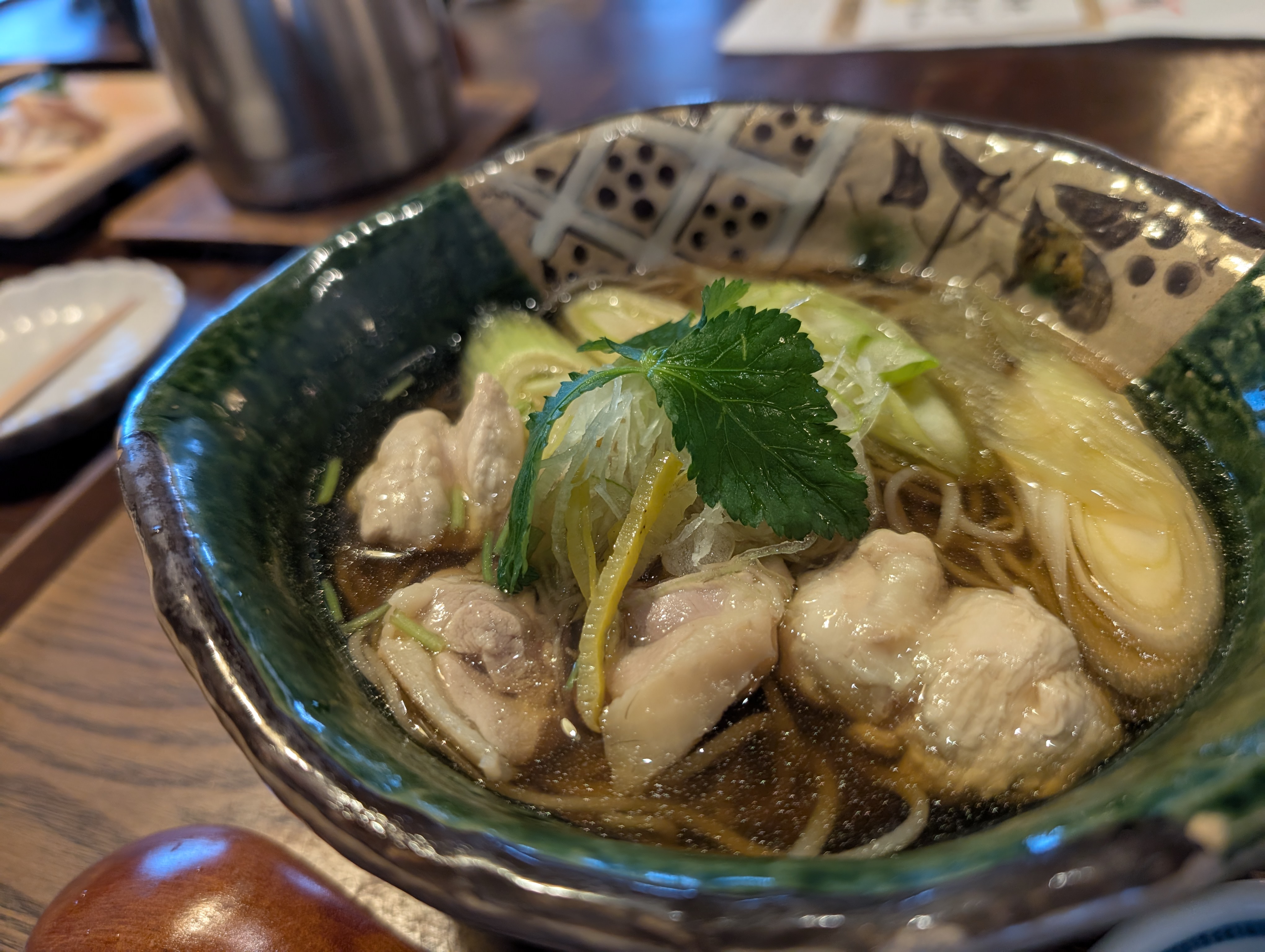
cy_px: 476
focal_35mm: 24
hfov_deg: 71.5
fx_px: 878
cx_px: 632
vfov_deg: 56.9
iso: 398
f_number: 1.68
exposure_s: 1/43.1
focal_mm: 6.9
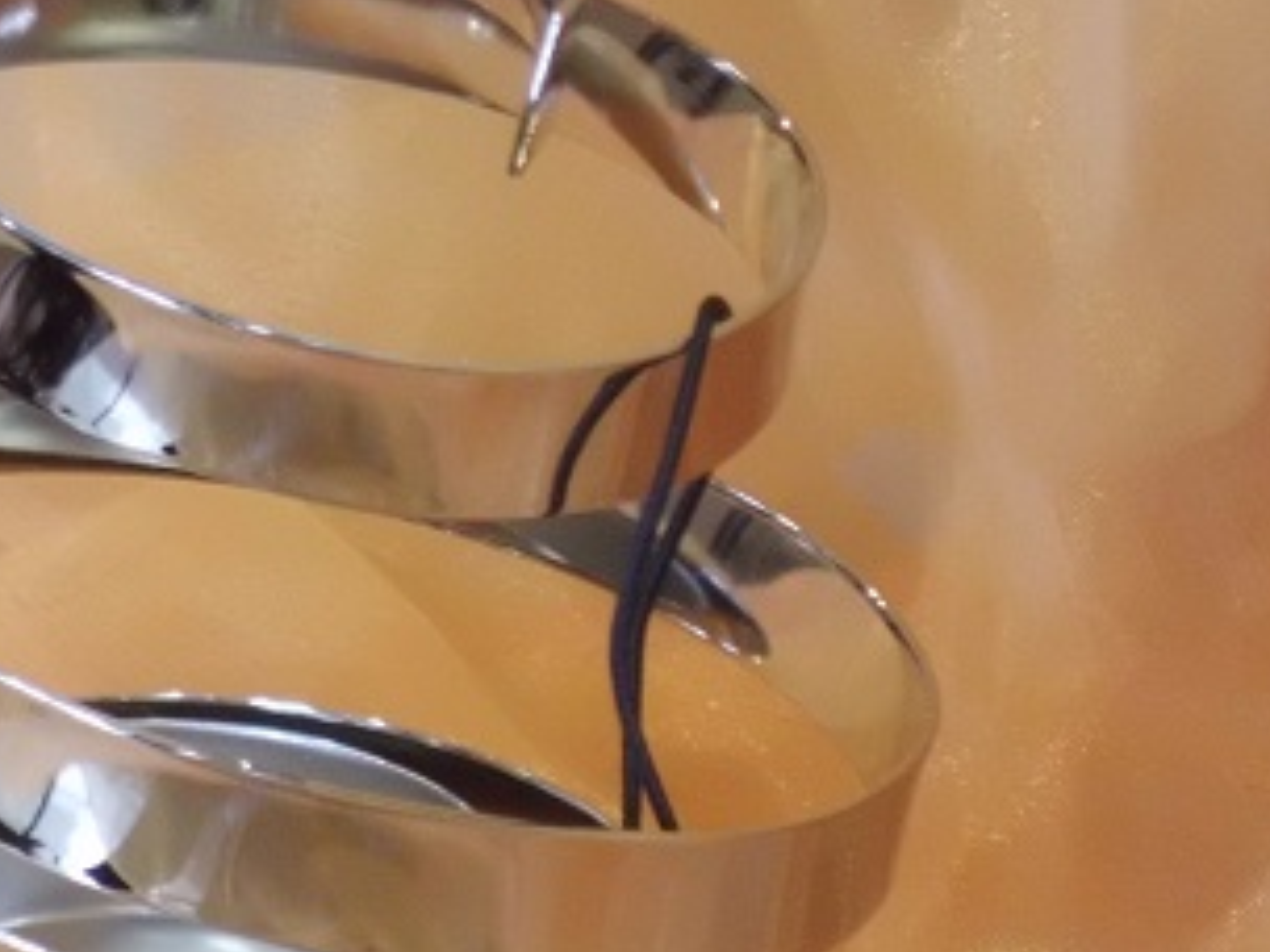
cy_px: 743
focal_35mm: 258
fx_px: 9466
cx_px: 134
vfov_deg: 5.8
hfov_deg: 7.7
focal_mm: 17.6
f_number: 5.5
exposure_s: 1/8
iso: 400
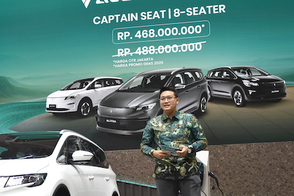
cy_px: 130
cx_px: 75
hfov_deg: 27.0
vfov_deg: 18.4
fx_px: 604
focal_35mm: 74
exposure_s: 1/320
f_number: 2.8
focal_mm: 42
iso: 640
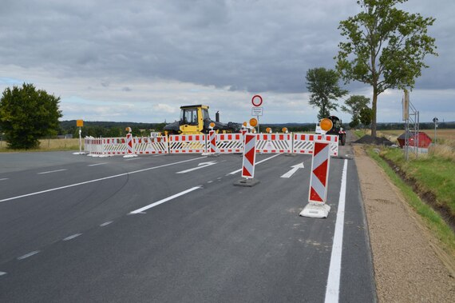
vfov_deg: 39.9
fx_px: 417
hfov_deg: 57.3
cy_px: 152
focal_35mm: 33
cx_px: 228
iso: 100
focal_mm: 22
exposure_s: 1/200
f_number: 7.1
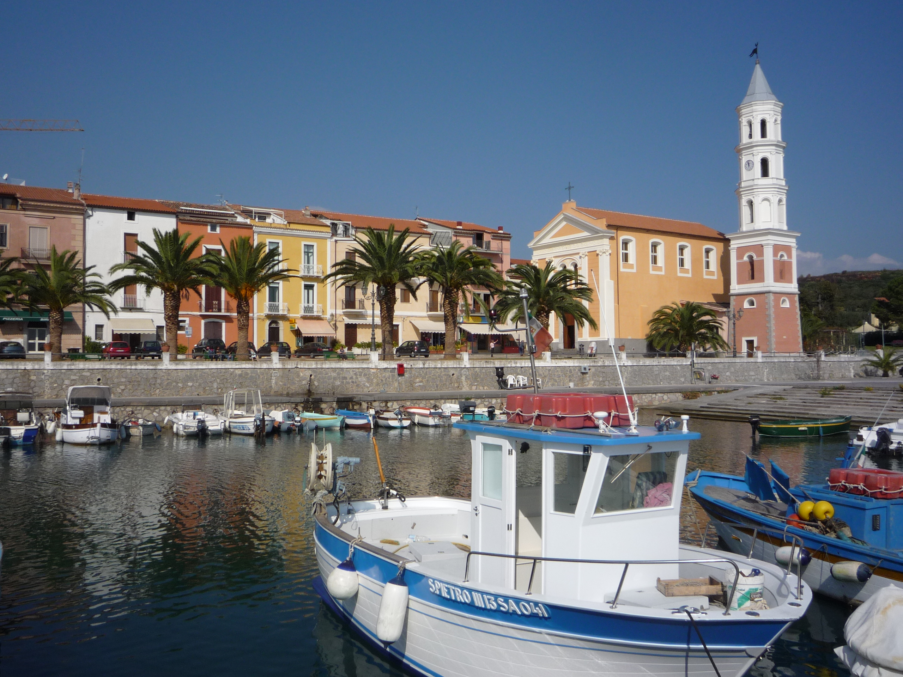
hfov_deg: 55.4
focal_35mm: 33
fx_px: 861
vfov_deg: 42.9
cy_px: 338
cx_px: 452
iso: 100
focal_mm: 5.2
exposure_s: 1/800
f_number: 5.6
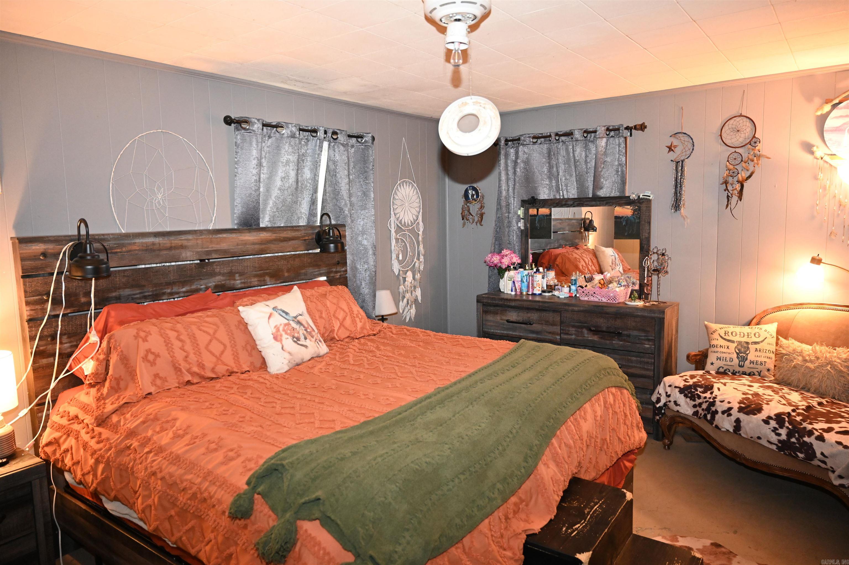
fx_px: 566
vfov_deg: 53.1
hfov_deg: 73.8
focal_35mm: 24
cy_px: 282
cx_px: 424
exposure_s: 1/60
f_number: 4
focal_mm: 24
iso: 5000
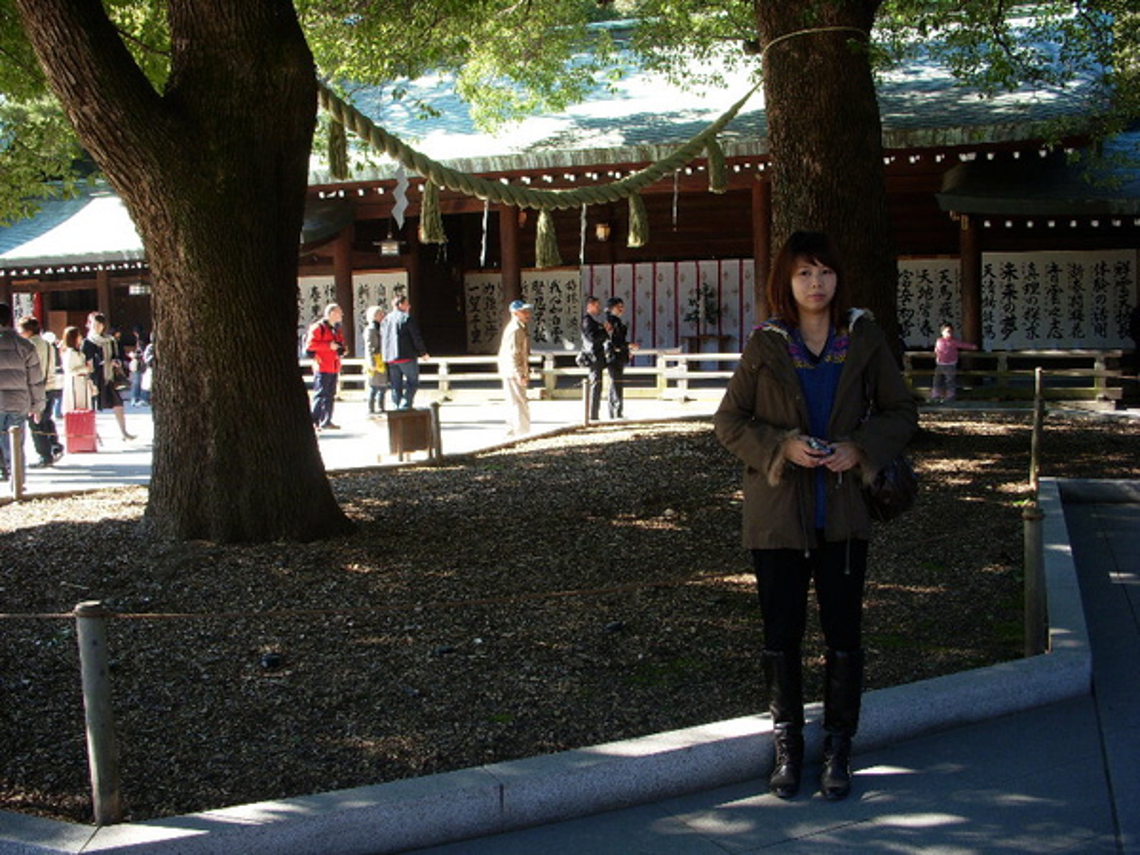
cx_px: 570
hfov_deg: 49.0
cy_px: 428
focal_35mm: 38
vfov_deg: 37.7
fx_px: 1251
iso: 100
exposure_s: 1/100
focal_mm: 6.3
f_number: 3.3
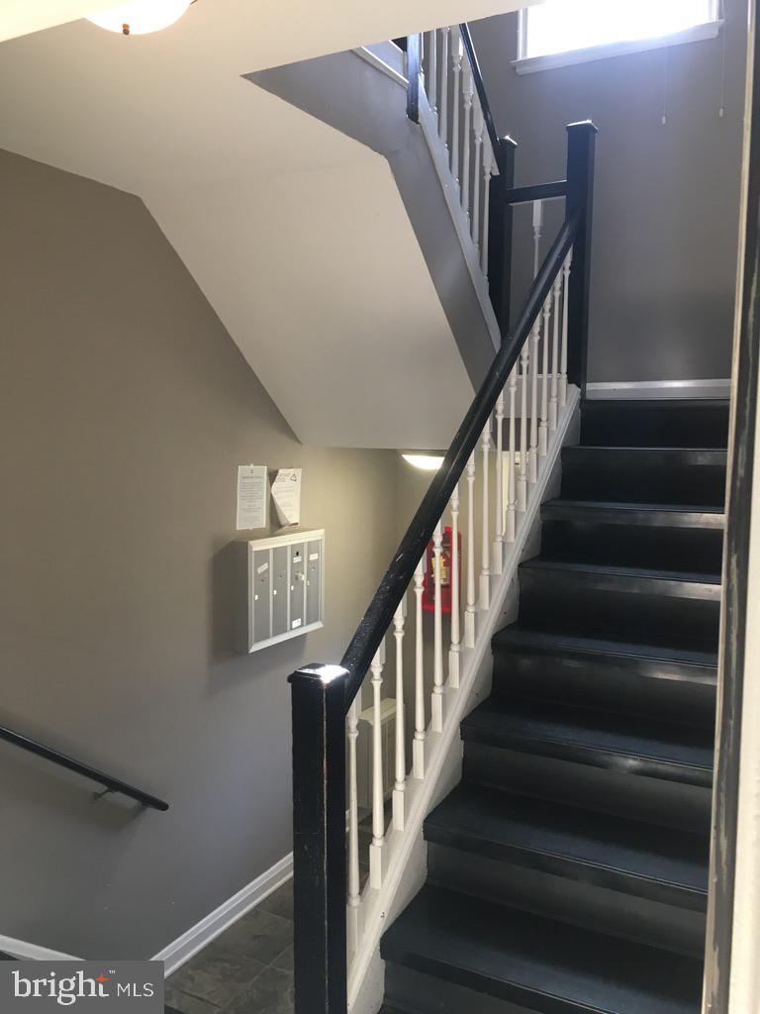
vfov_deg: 61.7
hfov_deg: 48.2
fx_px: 849
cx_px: 380
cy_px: 507
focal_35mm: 29
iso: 64
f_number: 2.2
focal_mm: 4.15
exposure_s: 1/30
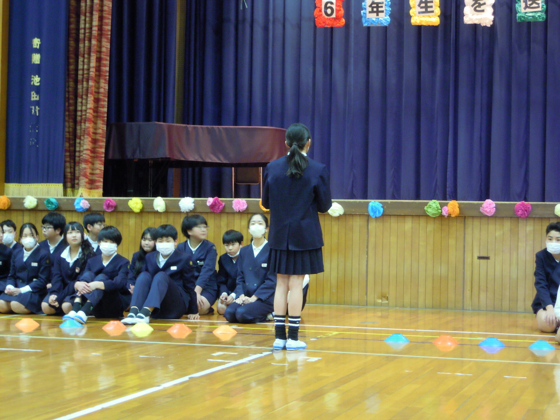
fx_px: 1197
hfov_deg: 26.3
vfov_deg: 19.9
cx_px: 280
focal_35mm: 74
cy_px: 210
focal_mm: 13.2
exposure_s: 1/6
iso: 400
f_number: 4.4
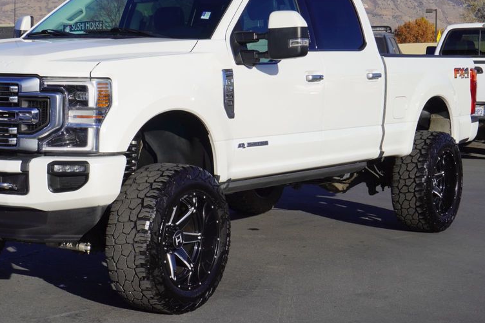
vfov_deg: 17.1
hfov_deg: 25.4
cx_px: 170
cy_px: 145
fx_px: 1073
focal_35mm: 80
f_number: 11
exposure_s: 1/200
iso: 100
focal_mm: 39
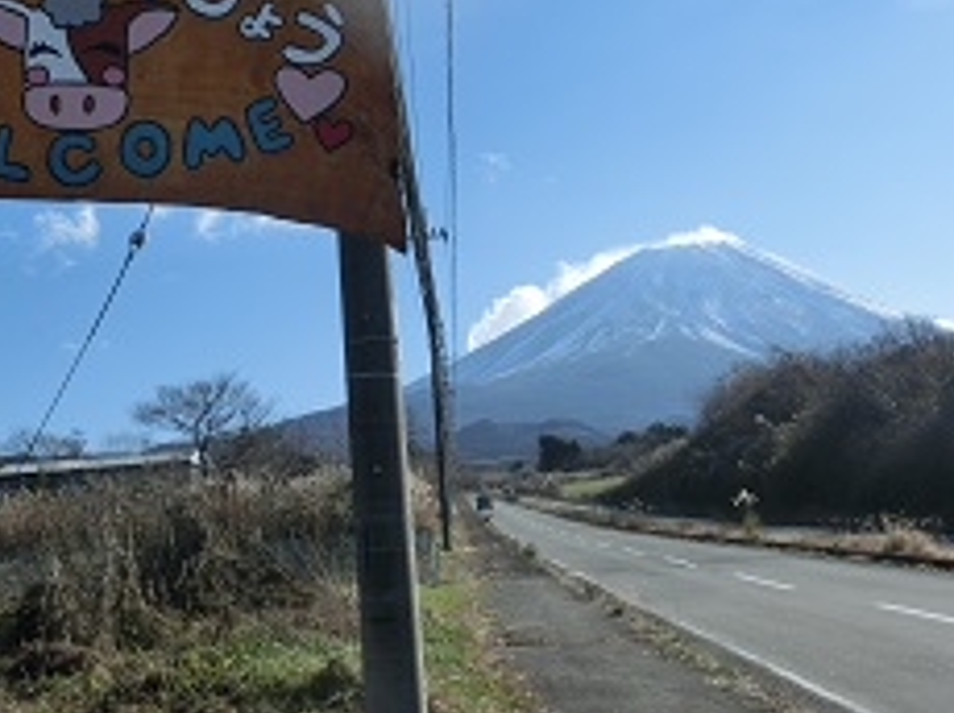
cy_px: 344
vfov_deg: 30.8
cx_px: 315
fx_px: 1294
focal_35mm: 47
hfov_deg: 40.0
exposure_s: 1/200
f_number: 8.9
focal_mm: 5.36
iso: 80
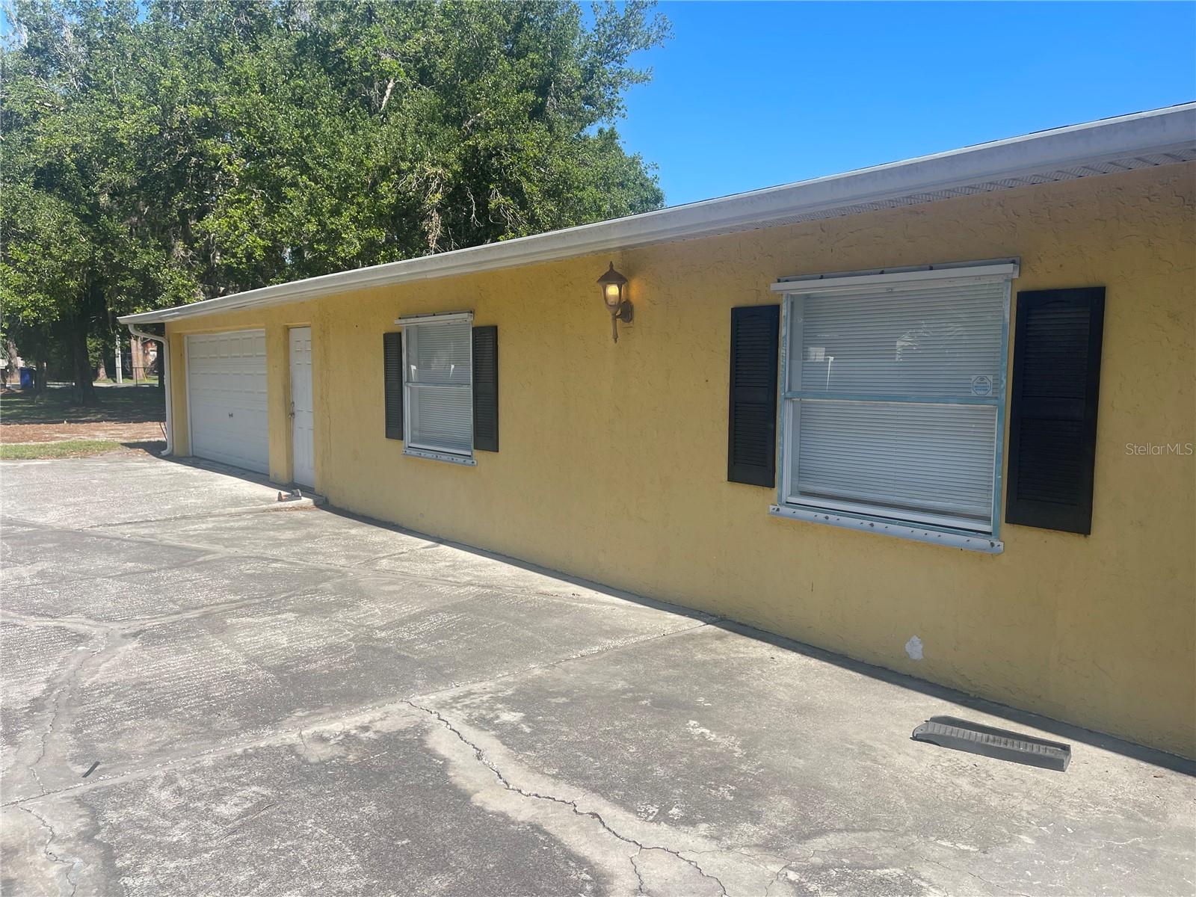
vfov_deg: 54.9
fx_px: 864
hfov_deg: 69.4
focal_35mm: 25
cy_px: 448
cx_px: 598
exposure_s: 1/2545
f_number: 1.6
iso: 32
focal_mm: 5.1
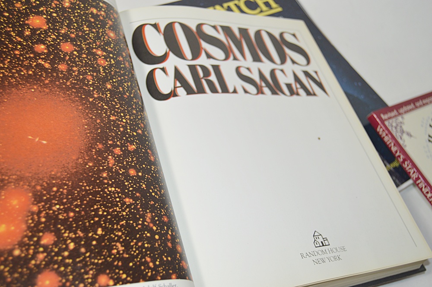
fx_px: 468
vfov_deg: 34.2
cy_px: 144
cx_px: 216
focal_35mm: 39
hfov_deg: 49.6
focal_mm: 26
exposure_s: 1/125
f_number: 4
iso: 400
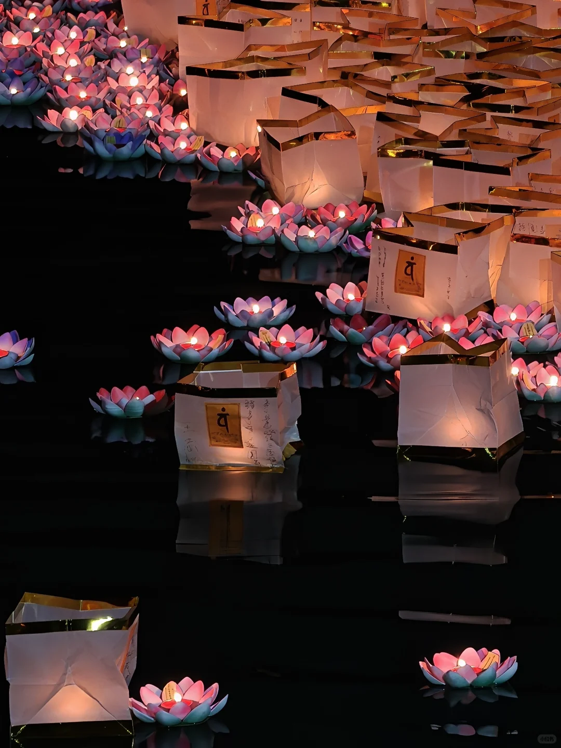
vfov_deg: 6.6
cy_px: 374
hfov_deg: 5.0
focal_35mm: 300
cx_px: 280
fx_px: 6483
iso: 1000
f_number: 3.1
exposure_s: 1/33
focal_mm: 24.85
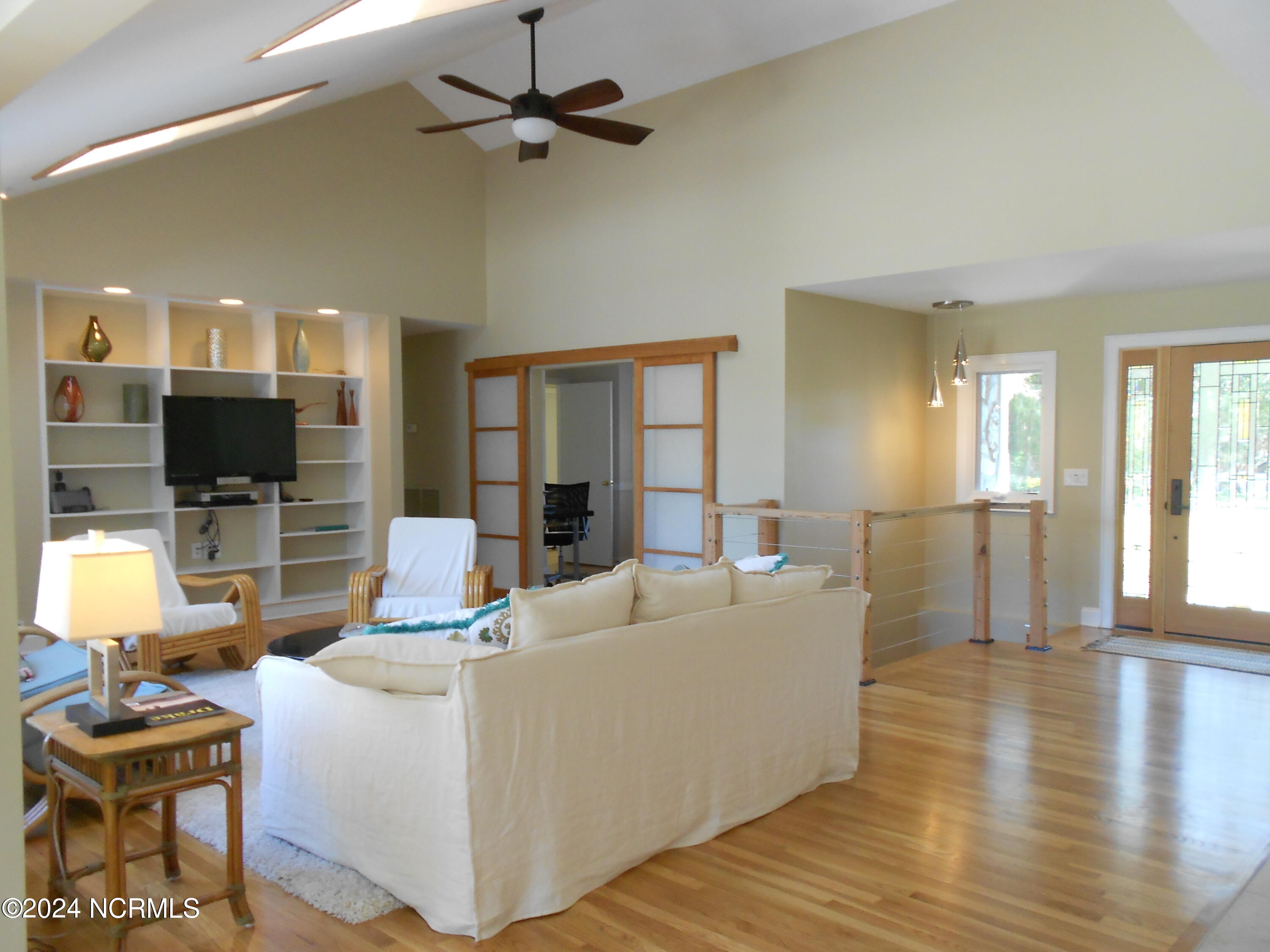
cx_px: 635
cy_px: 476
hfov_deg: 67.3
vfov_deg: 53.1
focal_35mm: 26
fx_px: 954
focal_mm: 4.6
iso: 200
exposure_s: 1/30
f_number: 3.2
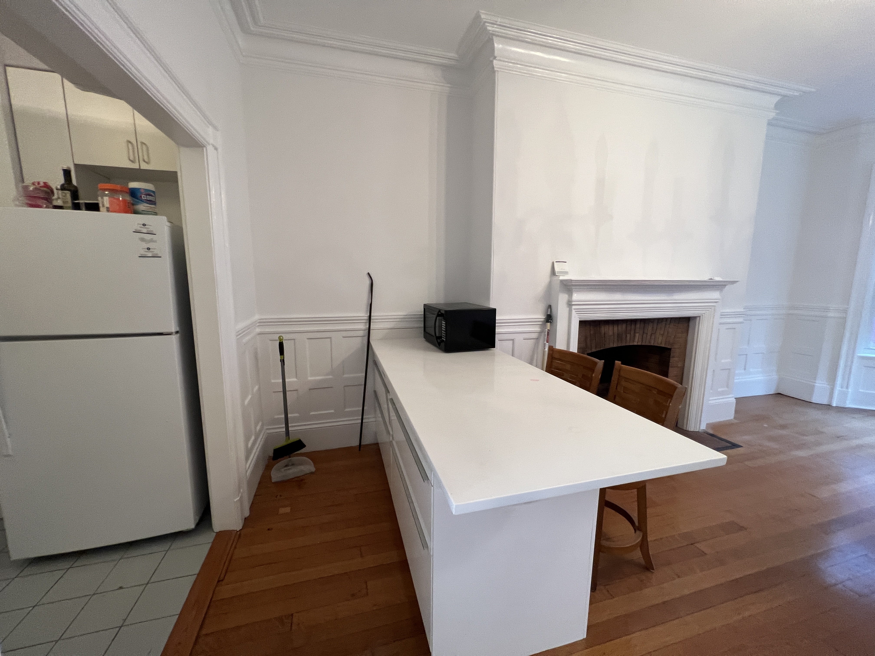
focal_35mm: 13
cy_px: 328
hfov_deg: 106.2
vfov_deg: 89.9
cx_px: 438
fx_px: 329
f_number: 1.8
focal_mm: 1.57
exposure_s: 1/60
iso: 200
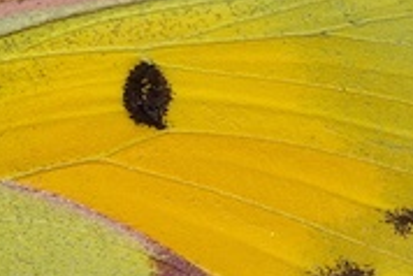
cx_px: -268
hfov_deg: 0.9
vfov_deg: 0.6
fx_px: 26097
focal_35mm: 2273
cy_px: 237
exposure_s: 1/800
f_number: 8
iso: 100
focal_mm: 300
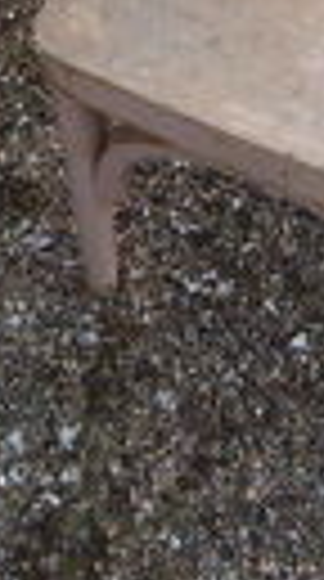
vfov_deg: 16.9
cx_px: 148
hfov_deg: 9.9
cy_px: -108
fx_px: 1874
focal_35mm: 122
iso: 100
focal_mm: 5.2
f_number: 4
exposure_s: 1/160
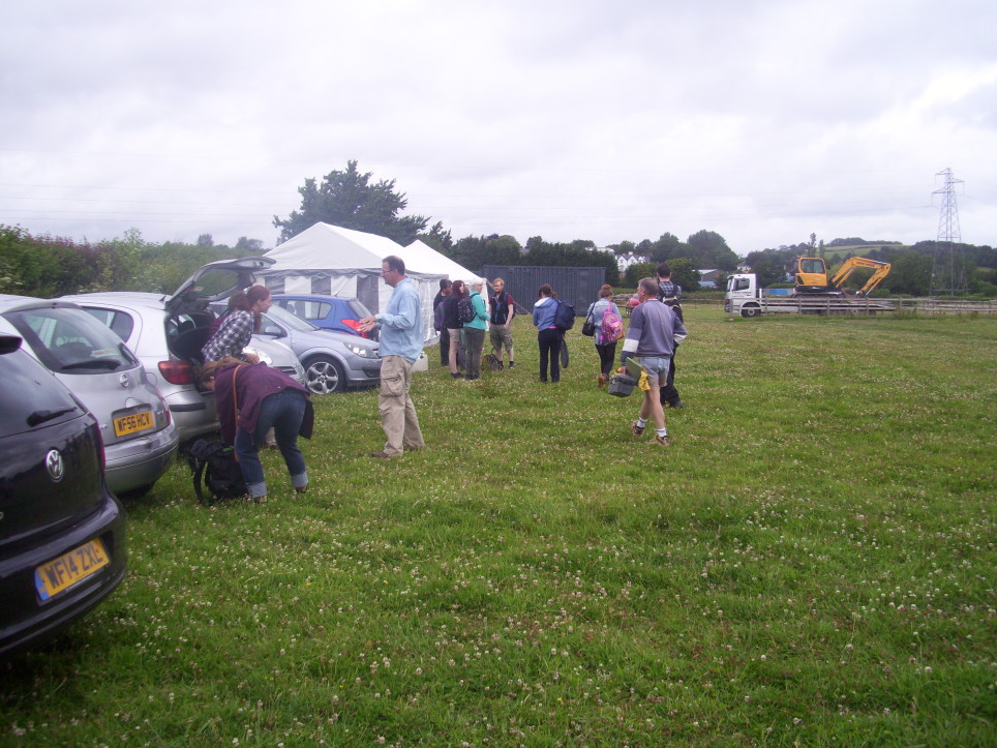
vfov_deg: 41.8
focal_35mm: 34
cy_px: 356
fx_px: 979
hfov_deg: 54.0
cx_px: 512
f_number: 2.9
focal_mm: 5.7
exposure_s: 1/320
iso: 80
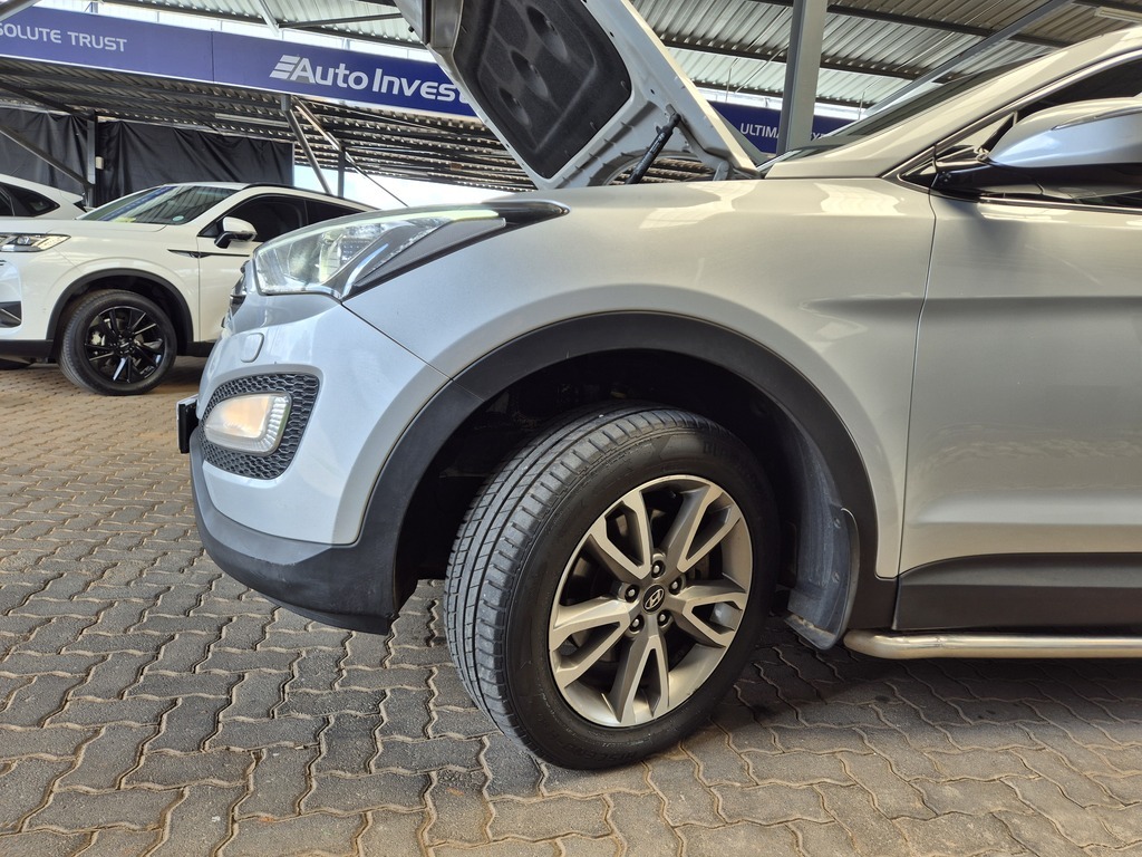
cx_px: 571
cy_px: 428
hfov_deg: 73.9
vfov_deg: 58.9
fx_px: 759
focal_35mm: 23
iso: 25
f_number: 1.8
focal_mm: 5.4
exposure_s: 1/180
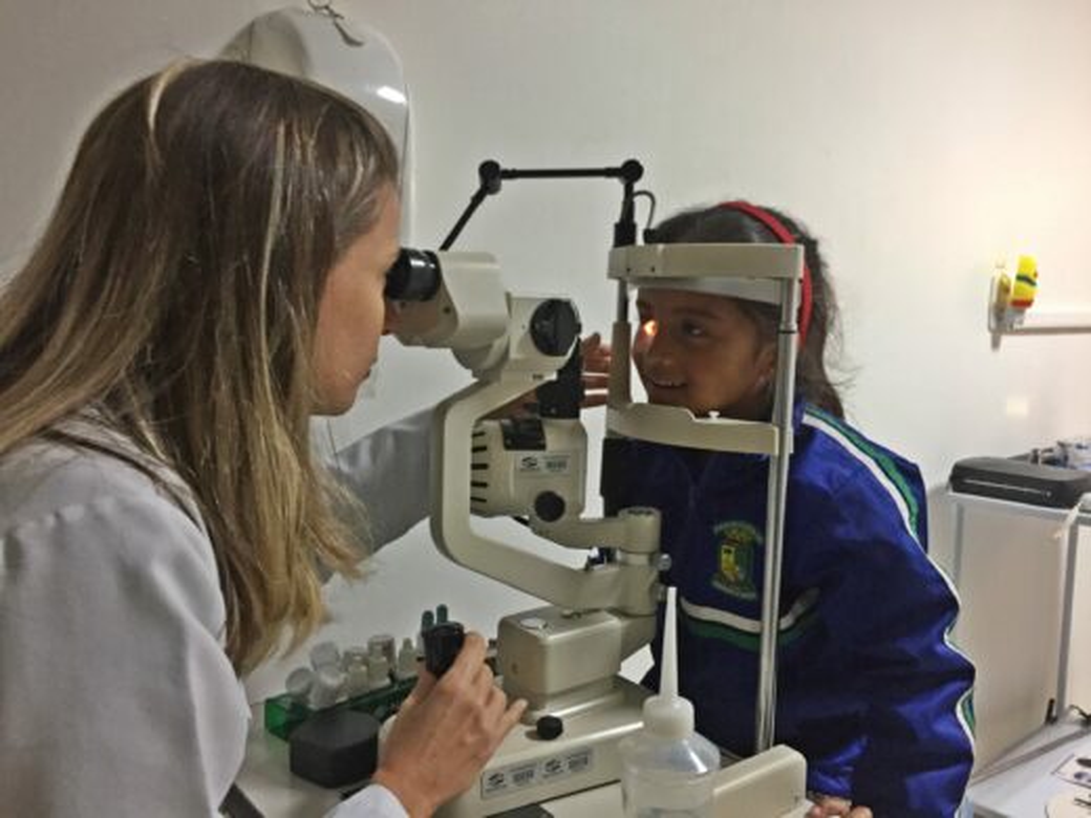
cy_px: 409
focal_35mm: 29
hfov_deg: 61.7
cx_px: 546
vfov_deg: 48.2
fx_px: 914
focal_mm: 4.15
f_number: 2.2
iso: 160
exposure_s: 1/30
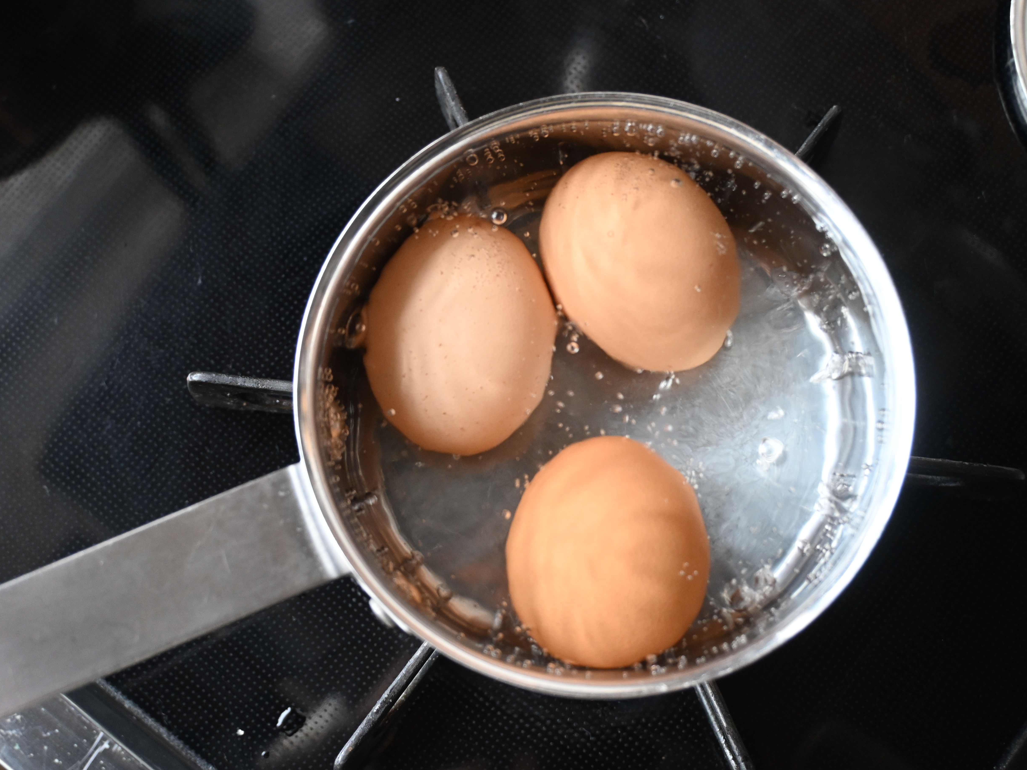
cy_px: 391
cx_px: 509
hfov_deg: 43.9
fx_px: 1276
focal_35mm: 43
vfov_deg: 33.6
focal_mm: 26
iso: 1250
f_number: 4.5
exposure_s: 1/125
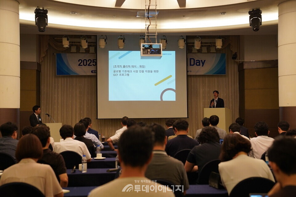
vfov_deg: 26.0
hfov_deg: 38.2
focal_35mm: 52
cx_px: 148
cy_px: 98
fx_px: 427
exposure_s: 1/80
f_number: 3.2
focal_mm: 52
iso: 800
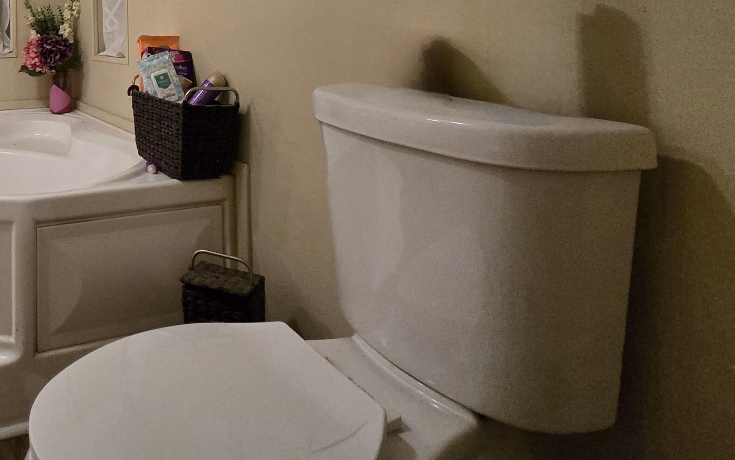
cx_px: 61
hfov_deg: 59.0
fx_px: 521
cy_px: -16
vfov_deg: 40.6
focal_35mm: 26
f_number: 2.2
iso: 1000
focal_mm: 2.2
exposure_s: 1/60.2
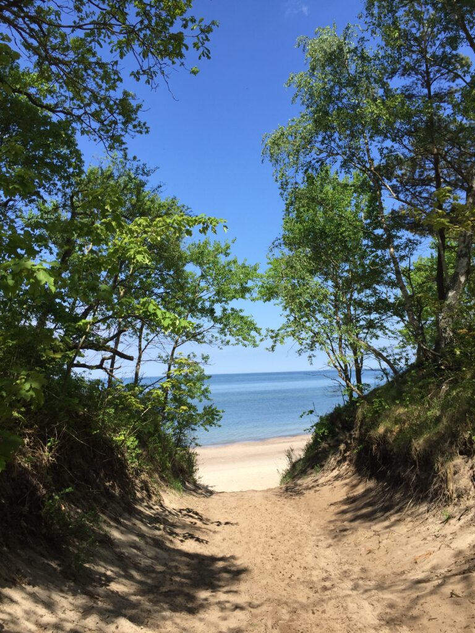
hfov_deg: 48.2
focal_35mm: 29
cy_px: 316
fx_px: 531
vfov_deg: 61.7
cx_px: 238
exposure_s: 1/1464
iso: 32
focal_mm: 4.15
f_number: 2.2
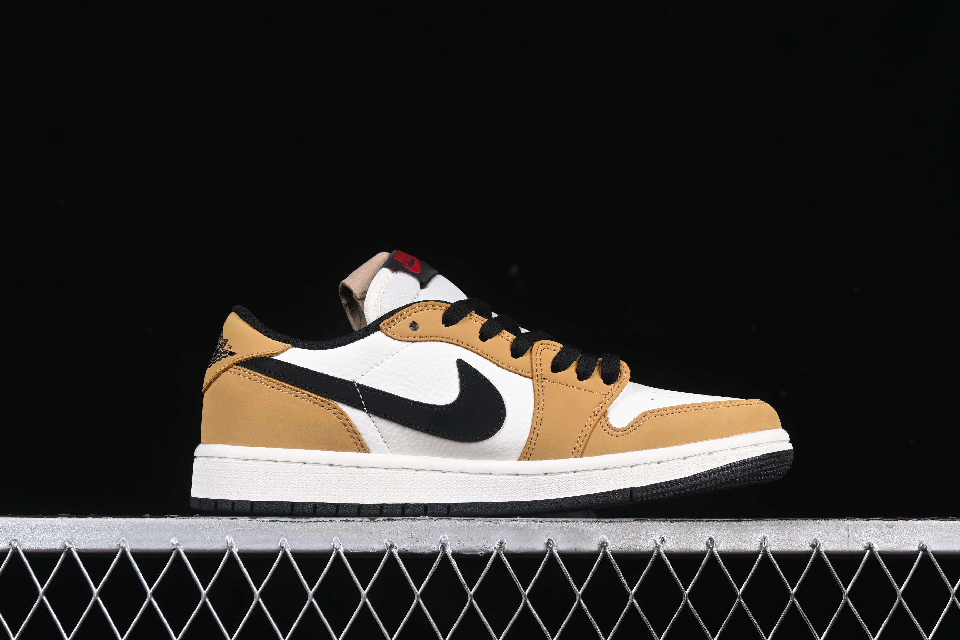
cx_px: 480
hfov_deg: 27.0
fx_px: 2000
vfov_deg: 18.2
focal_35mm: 75
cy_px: 320
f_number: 8
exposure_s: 1/80
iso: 160
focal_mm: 50
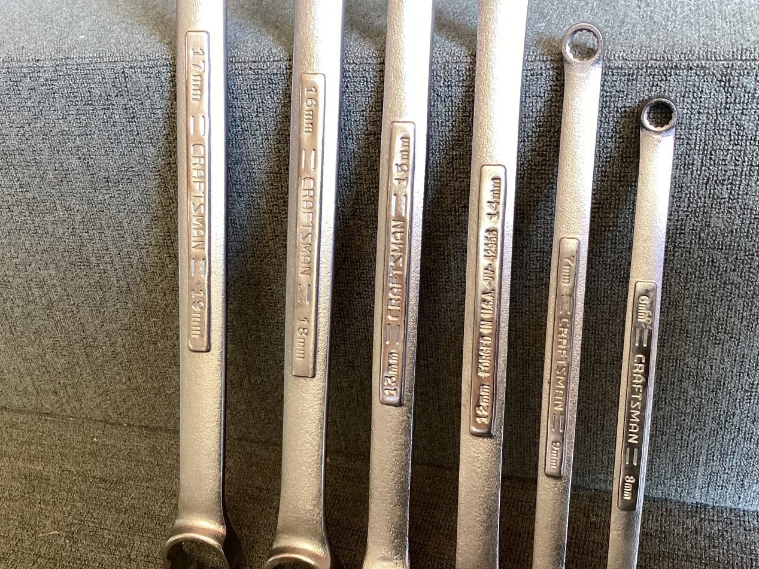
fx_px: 811
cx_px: 383
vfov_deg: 38.6
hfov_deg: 50.1
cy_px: 312
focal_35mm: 37
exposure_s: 1/50
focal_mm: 3.3
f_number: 2.4
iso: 200
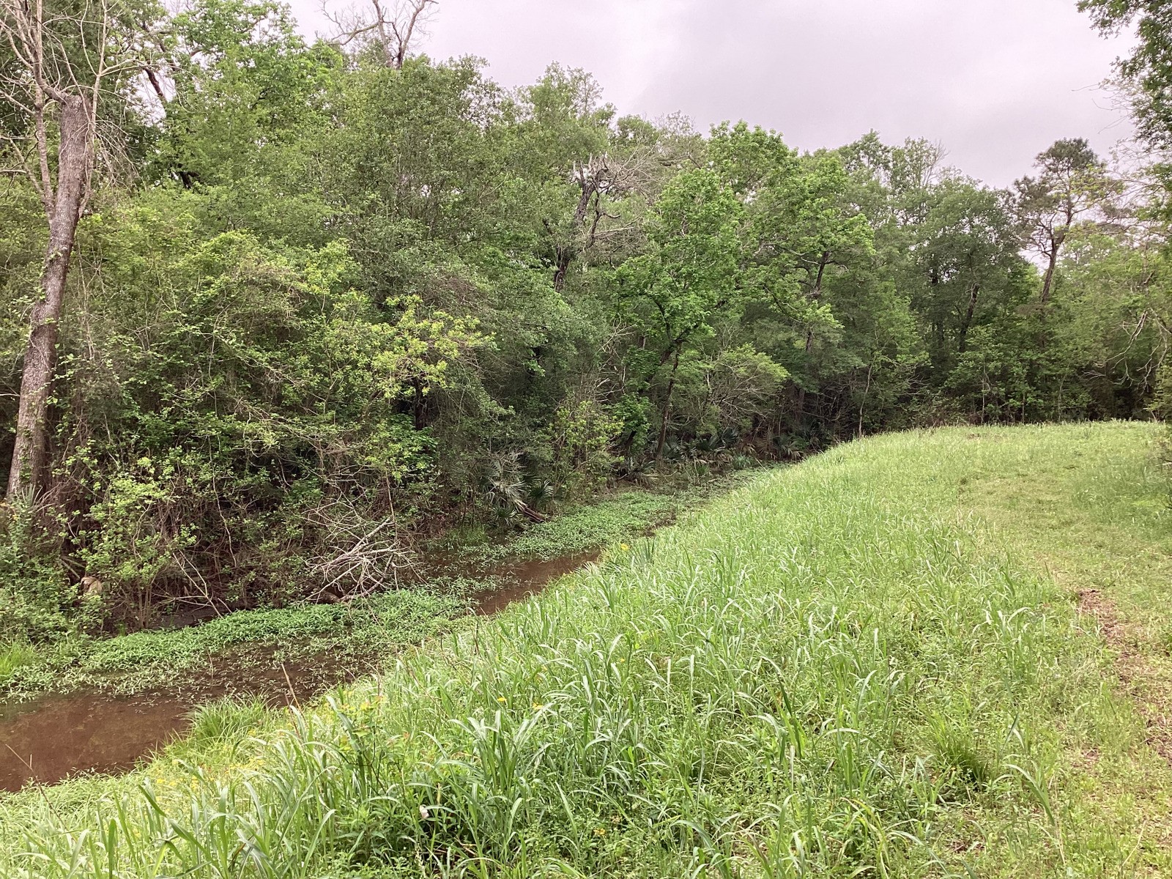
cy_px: 440
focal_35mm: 31
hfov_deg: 58.4
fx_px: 1050
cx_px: 586
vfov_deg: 45.4
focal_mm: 3.3
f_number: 2.4
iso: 40
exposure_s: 1/120
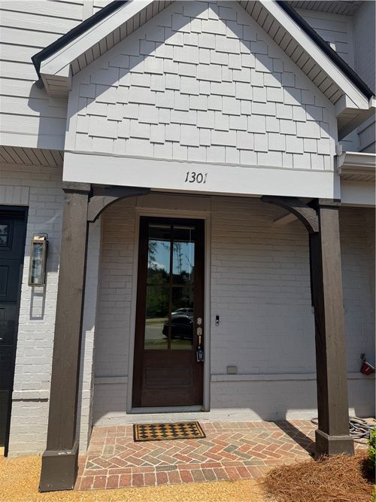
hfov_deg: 56.8
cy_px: 251
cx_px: 188
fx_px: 348
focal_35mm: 24
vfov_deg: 71.6
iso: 80
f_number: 1.78
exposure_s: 1/5348
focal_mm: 6.76
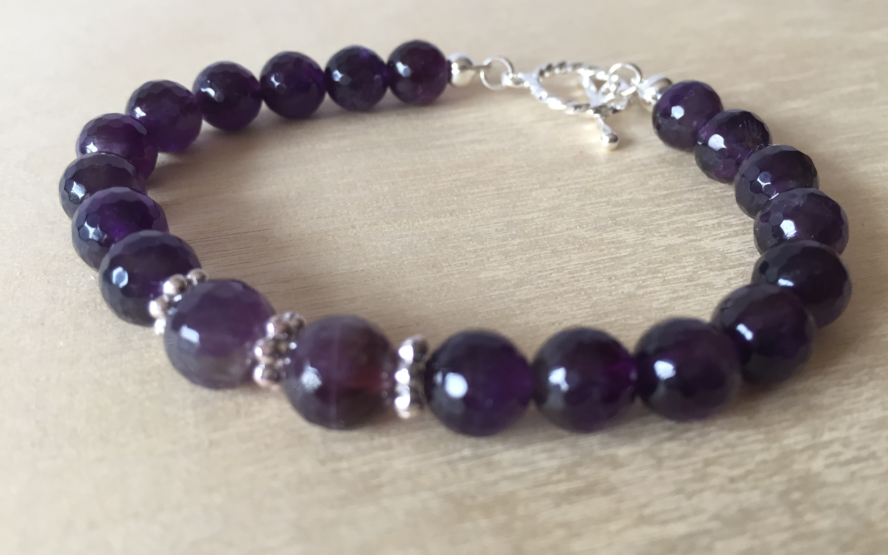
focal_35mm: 31
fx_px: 750
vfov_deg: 40.6
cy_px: 266
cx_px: 447
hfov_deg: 61.2
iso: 80
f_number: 2.2
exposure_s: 1/30
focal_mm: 4.15
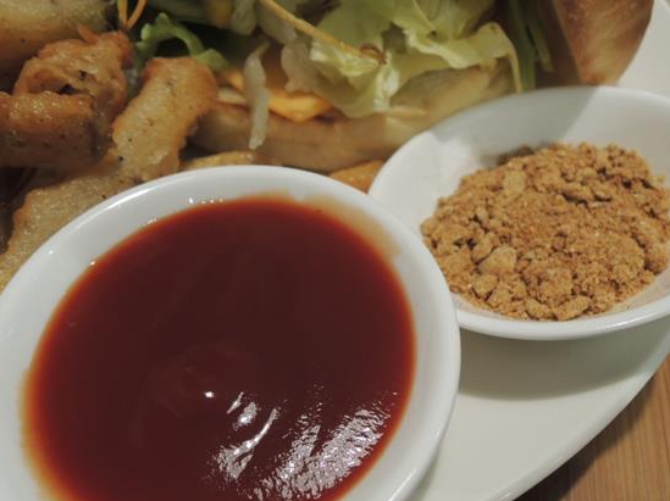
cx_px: 353
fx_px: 542
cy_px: 273
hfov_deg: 63.4
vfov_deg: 49.6
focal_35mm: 28
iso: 400
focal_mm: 4.3
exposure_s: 1/13
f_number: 2.8
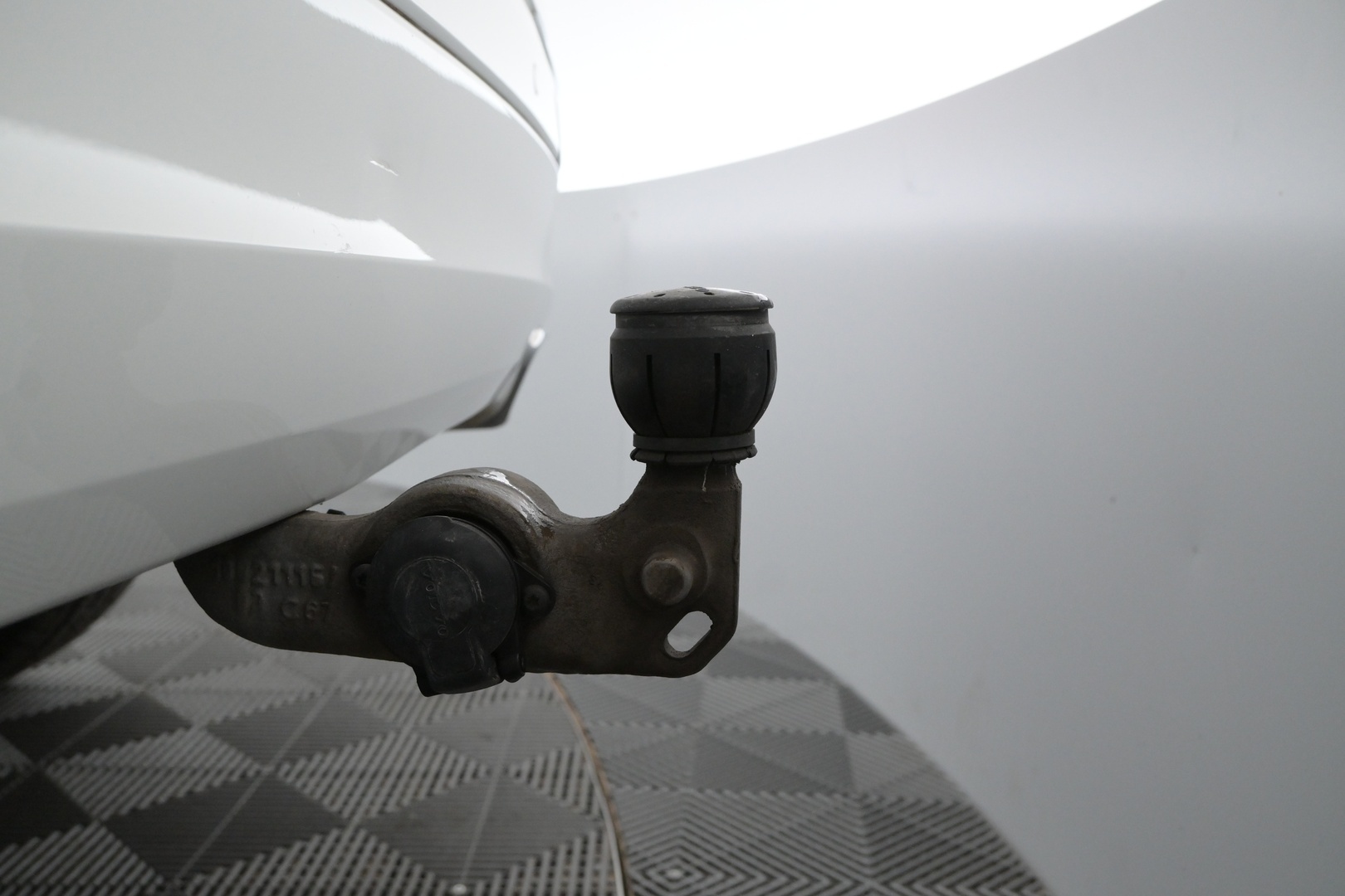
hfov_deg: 60.7
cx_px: 672
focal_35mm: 31
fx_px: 1149
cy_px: 448
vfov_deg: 42.6
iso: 2500
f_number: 5
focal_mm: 20.5
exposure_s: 1/100
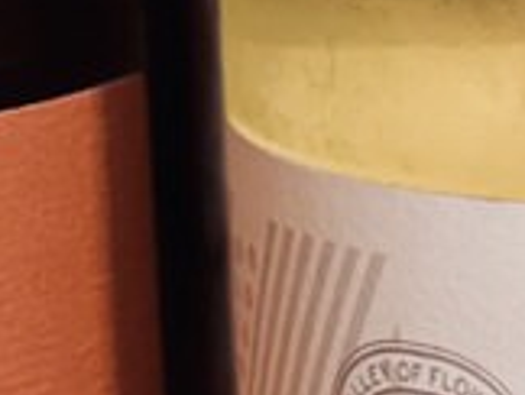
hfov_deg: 5.1
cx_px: 927
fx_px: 5848
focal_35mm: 385
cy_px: 431
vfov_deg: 3.9
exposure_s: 1/40
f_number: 2
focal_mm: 6
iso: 200
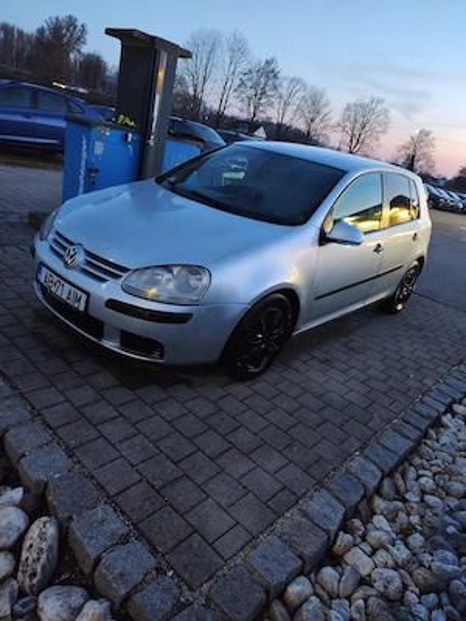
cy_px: 310
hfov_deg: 58.9
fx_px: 413
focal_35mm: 23
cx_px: 233
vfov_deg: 73.9
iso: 1600
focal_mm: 6.14
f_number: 1.65
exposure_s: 1/16.7
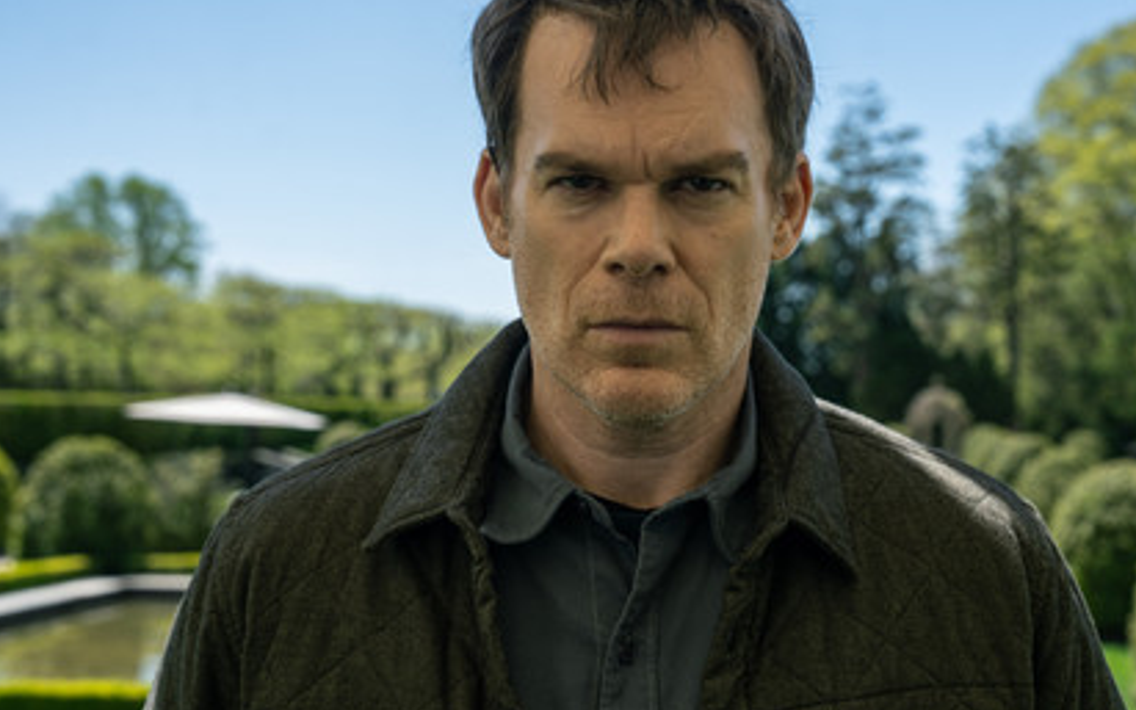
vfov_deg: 19.4
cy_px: 300
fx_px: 2075
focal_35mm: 67
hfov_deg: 30.6
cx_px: 647
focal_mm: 54
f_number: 6.3
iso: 160
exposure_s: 1/320
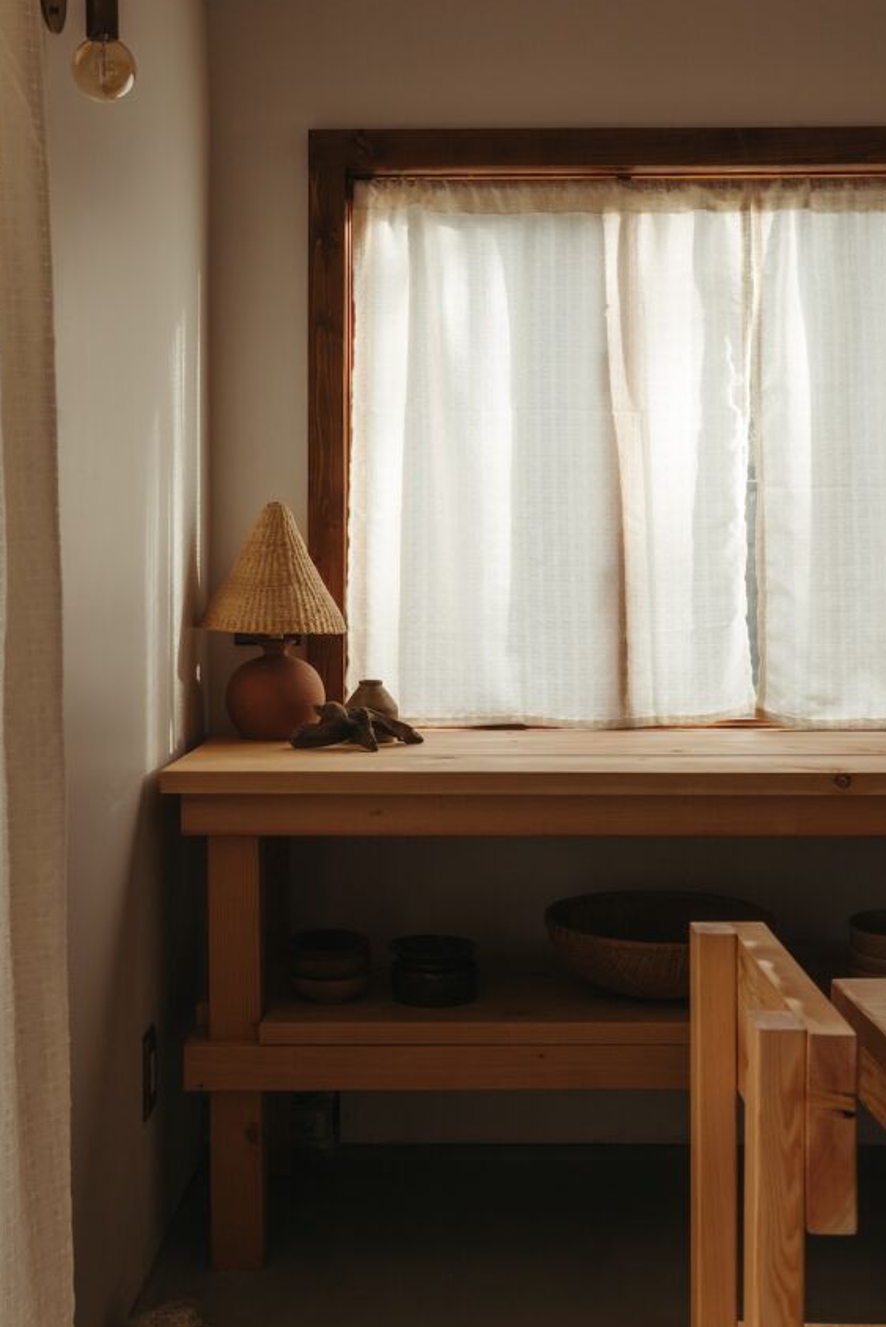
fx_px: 1585
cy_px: 627
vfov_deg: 45.4
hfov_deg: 31.2
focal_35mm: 43
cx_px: 465
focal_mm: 33
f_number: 8
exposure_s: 1/40
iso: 400
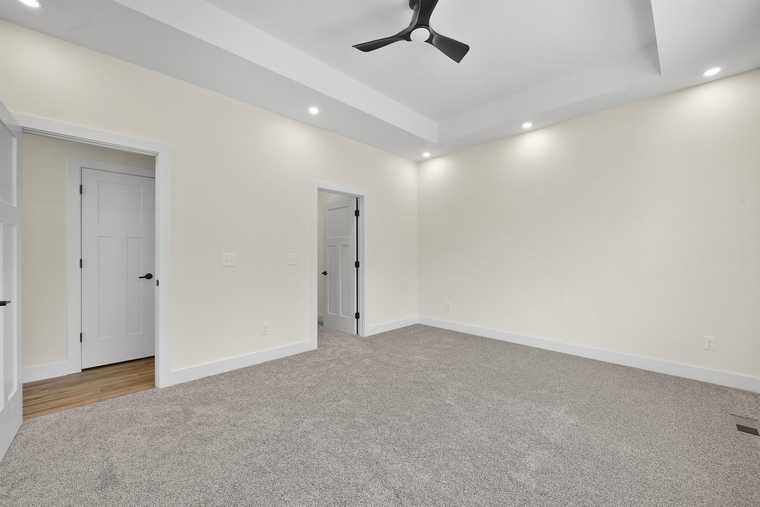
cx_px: 380
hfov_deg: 104.2
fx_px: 296
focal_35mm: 14
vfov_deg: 81.3
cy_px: 254
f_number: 10
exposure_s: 1/20
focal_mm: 14
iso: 2000
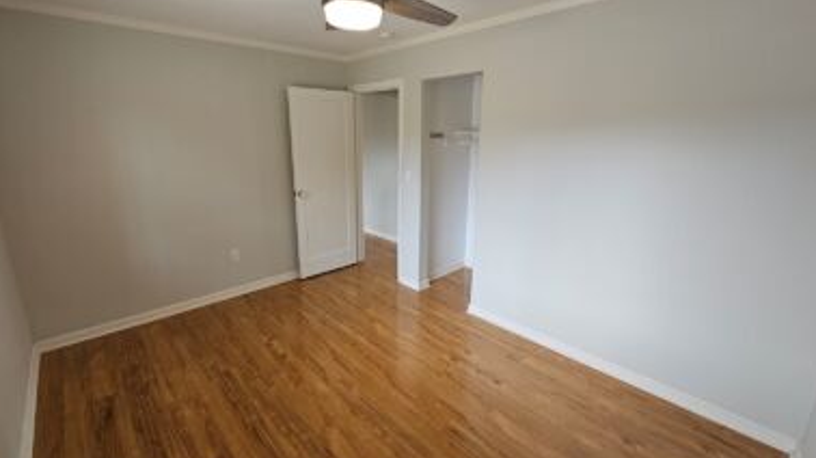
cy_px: 218
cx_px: 395
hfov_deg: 103.0
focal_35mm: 15
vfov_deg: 70.4
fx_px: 324
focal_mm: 2.2
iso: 160
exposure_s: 1/60
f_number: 2.2
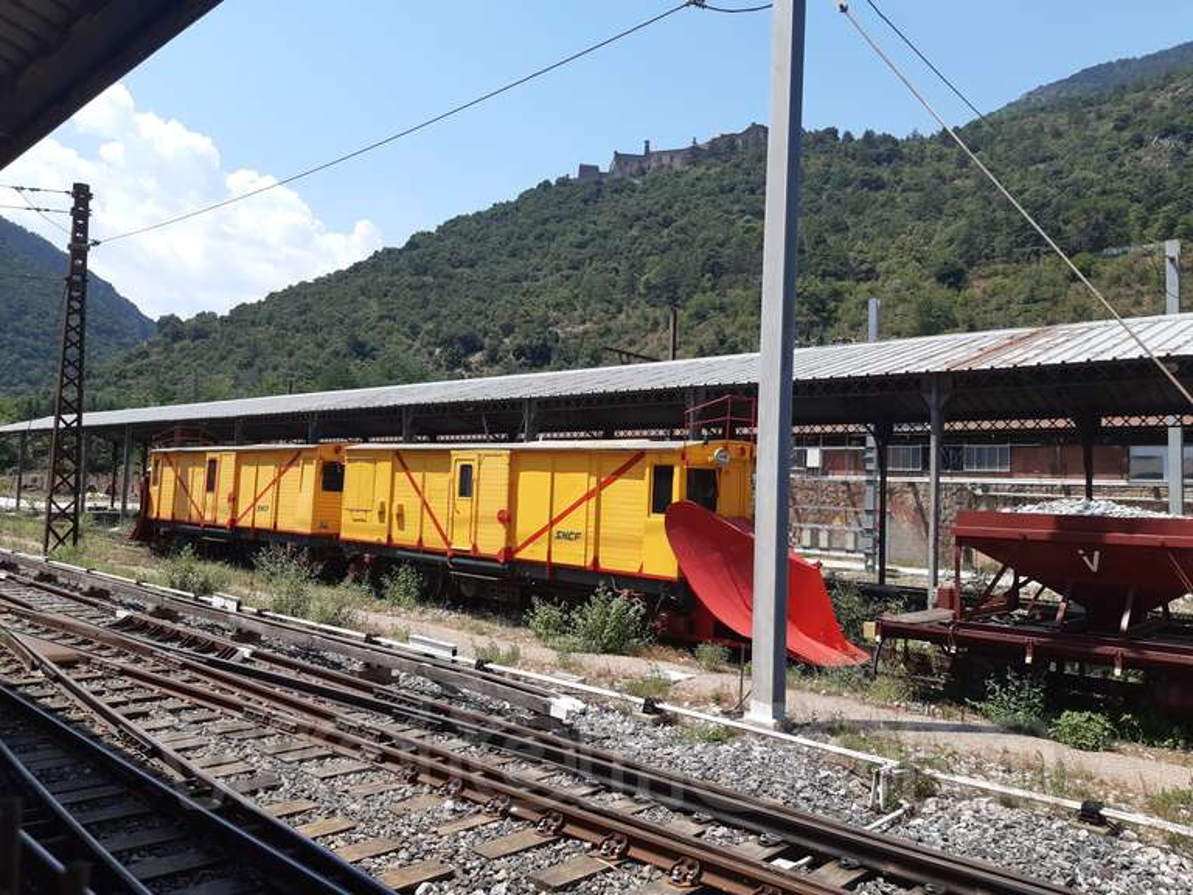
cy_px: 448
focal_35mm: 26
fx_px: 896
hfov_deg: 67.3
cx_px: 596
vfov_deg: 53.1
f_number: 1.7
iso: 40
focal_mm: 3.92
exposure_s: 1/1504
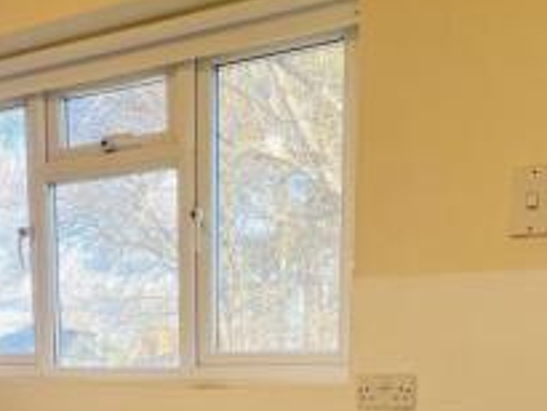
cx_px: 300
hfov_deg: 50.0
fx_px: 585
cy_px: 468
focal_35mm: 37
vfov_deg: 33.1
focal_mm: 1.57
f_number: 1.8
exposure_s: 1/99
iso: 64
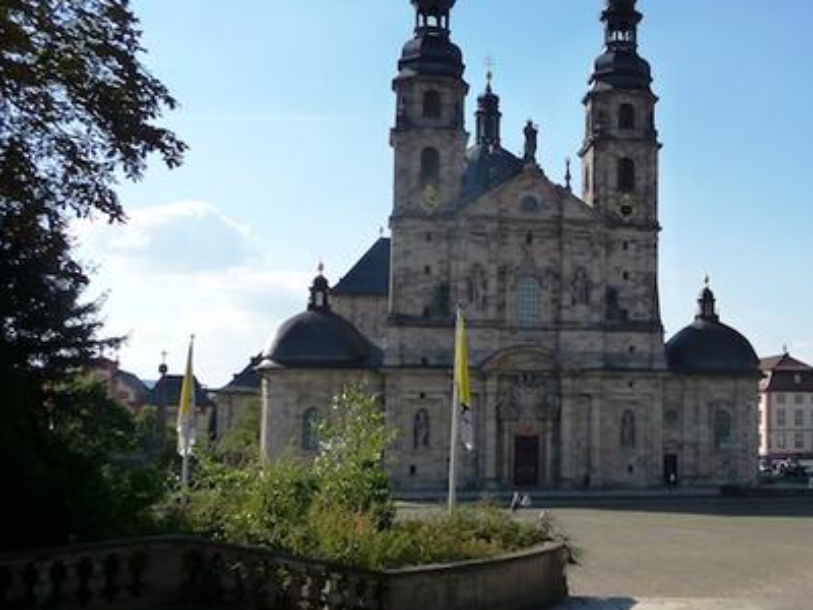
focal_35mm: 48
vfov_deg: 30.3
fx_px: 1127
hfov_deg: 38.2
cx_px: 648
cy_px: 283
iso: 160
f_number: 3.4
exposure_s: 1/1000
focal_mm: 5
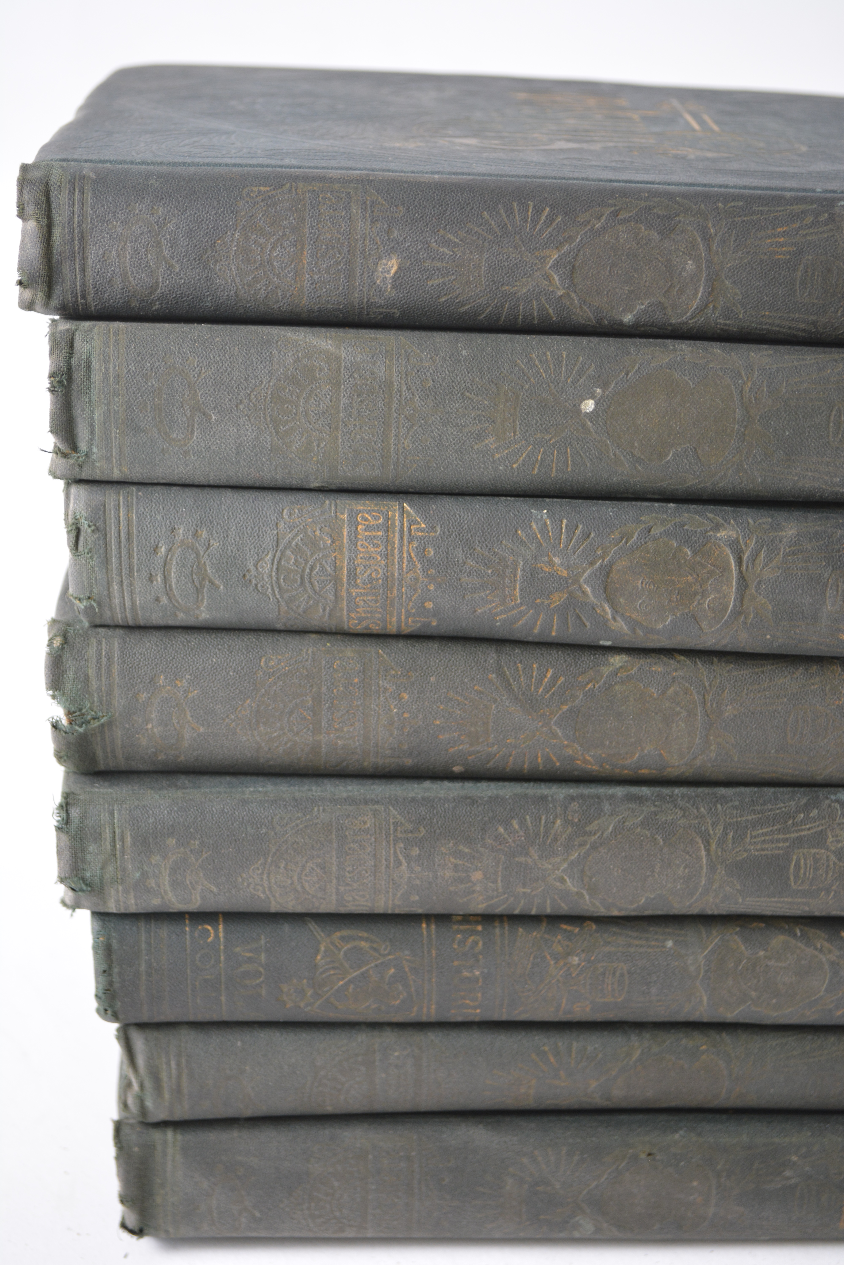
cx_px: 422
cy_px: 632
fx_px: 2004
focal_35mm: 57
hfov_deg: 23.8
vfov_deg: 35.1
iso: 640
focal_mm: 38
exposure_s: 1/60
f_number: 5
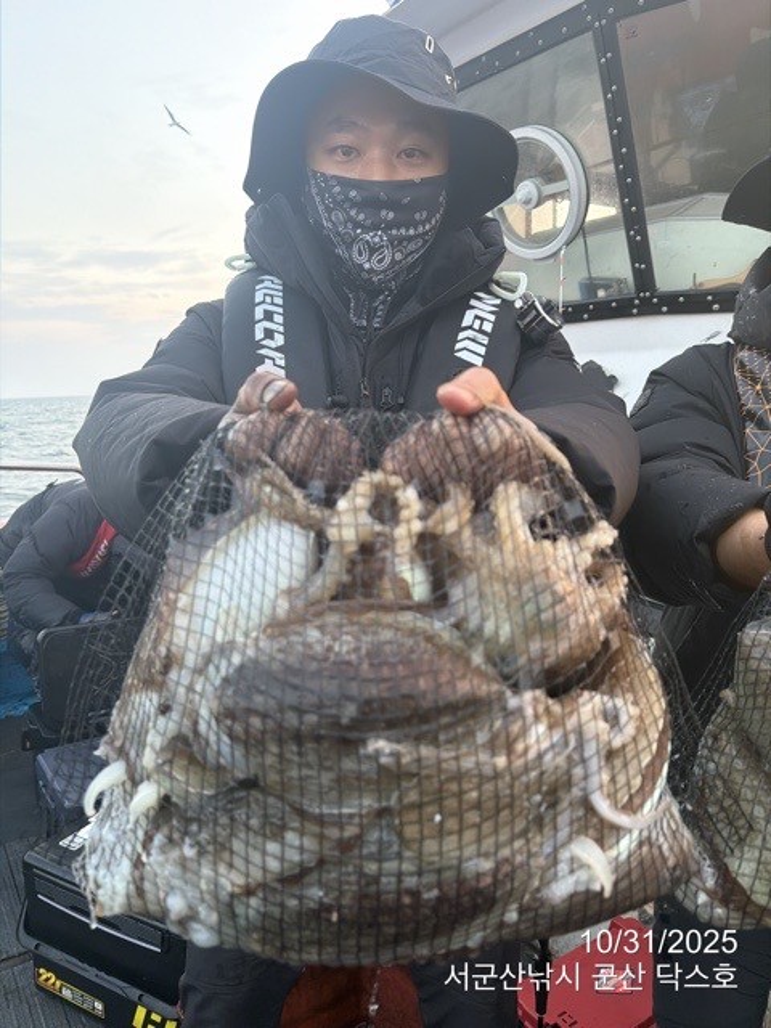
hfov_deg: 56.8
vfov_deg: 71.6
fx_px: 713
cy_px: 514
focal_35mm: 24
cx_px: 386
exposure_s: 1/96
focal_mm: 6.76
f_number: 1.78
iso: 200
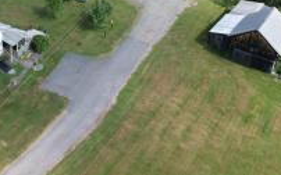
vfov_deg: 23.8
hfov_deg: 38.3
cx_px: 43
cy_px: -29
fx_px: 383
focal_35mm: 50
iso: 100
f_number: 2.8
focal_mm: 8.38
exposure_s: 1/725
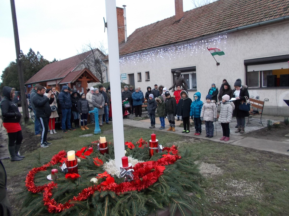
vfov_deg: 53.1
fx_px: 217
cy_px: 108
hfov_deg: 67.3
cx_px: 144
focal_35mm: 26
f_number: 3.2
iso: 180
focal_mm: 4.6
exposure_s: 1/25
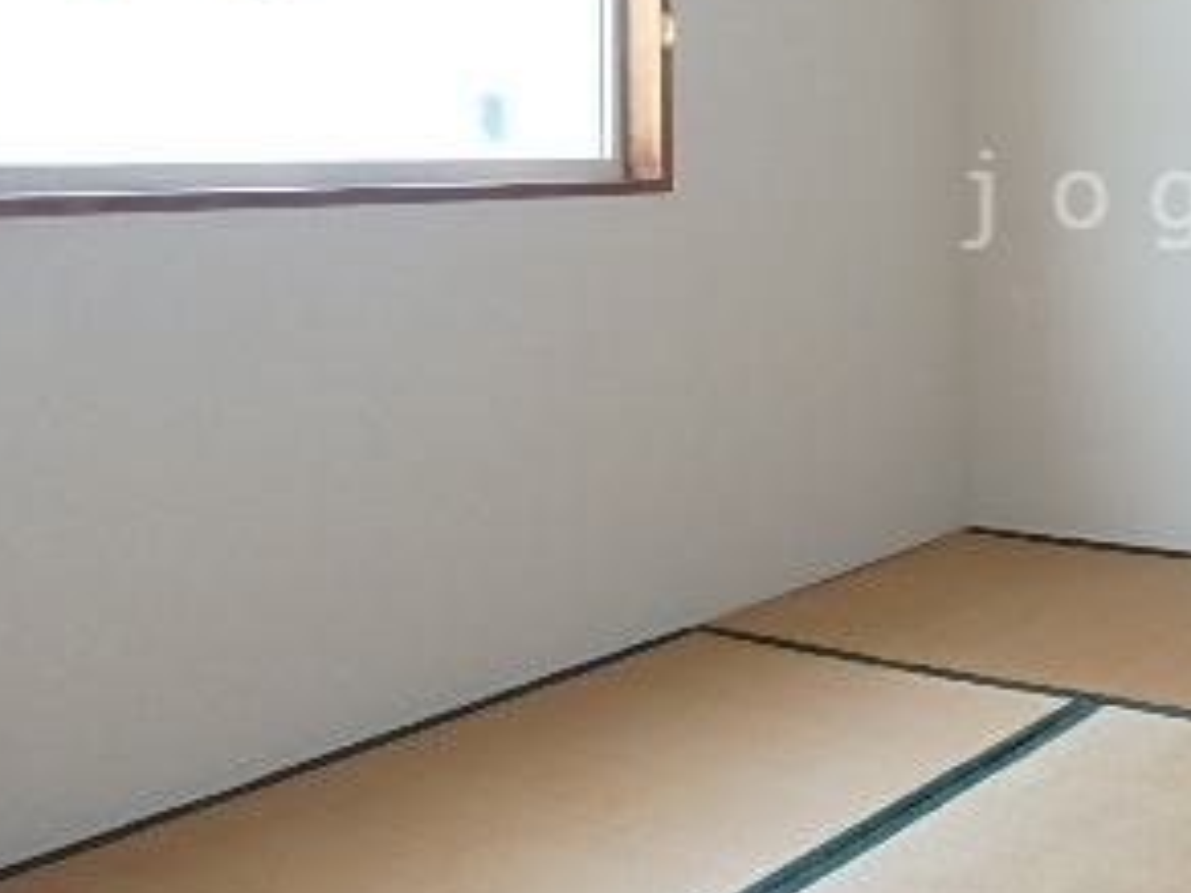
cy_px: 200
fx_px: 1583
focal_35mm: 46
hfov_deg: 36.3
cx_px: 1240
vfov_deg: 30.9
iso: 320
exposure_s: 1/30
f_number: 3.5
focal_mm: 3.7
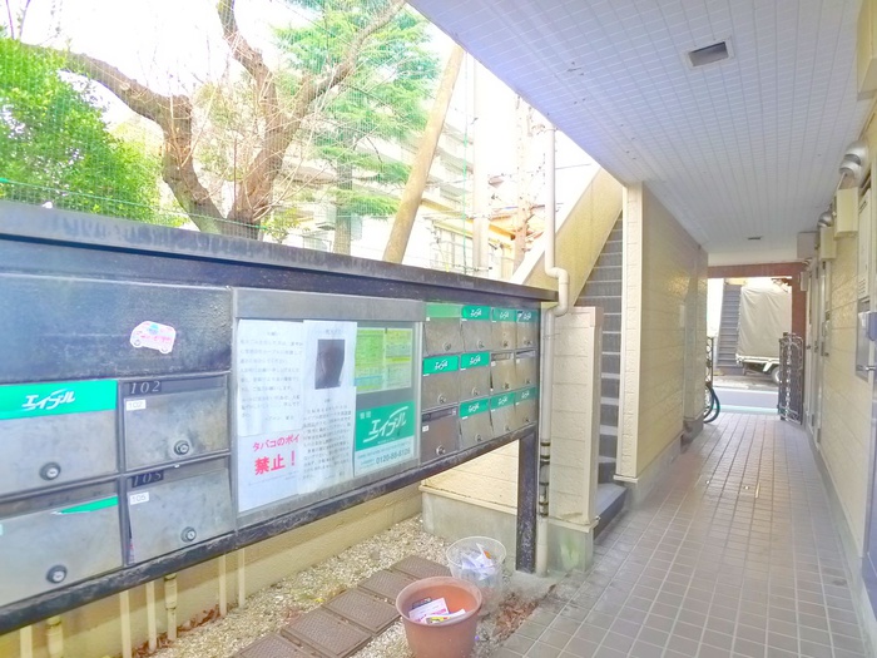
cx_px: 438
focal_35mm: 24
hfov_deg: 71.6
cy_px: 329
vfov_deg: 56.8
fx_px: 608
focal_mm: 5.1
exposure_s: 1/125
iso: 400
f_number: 2.2
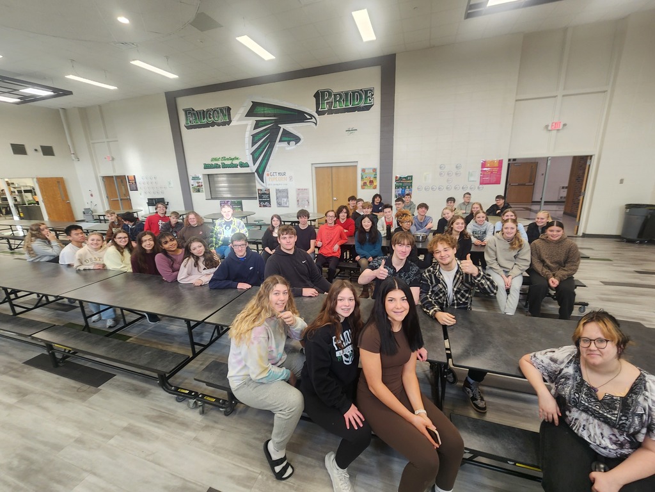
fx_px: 246
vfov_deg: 89.9
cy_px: 246
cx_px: 328
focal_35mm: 13
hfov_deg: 106.2
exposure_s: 1/60
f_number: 2.2
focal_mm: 2.2
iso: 200
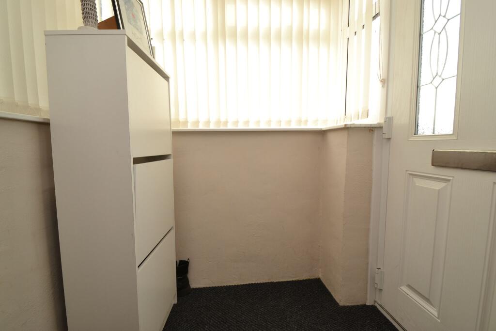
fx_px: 207
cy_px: 166
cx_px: 248
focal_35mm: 15
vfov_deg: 77.3
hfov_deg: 100.4
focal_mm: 10
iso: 220
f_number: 5.6
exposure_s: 1/125
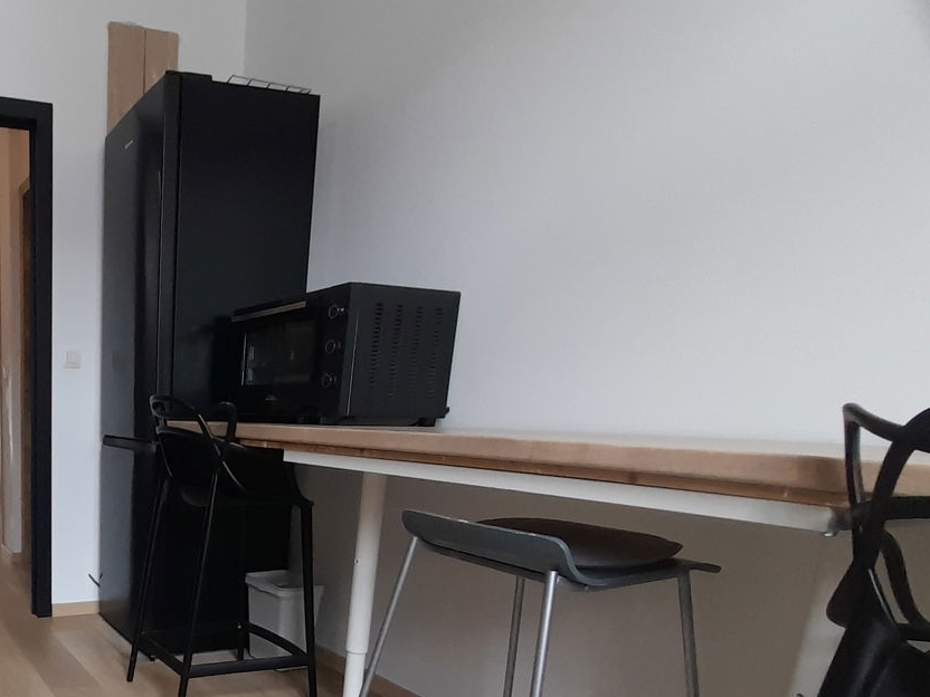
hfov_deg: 58.7
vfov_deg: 52.0
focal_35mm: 25
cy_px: 540
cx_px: 85
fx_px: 672
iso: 125
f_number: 2.2
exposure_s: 1/50
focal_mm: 1.42
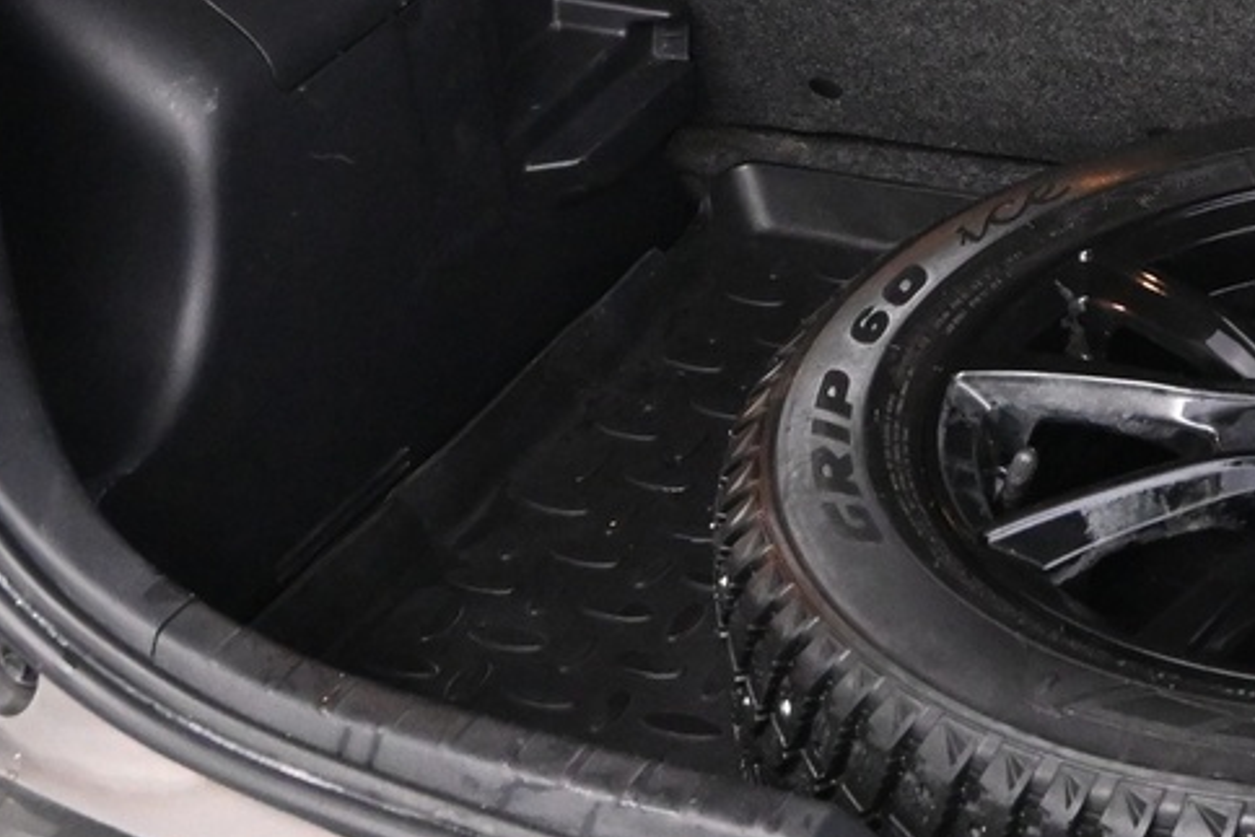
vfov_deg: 13.7
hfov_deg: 19.9
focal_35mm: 98
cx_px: 1398
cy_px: -88
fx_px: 3411
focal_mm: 19.5
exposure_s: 1/60
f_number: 4
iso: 3200
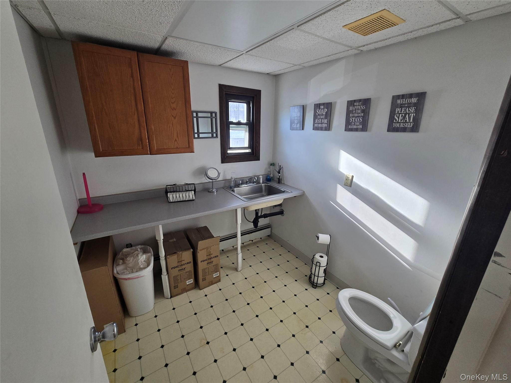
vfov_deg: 89.9
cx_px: 256
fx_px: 192
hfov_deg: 106.2
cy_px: 192
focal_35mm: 13
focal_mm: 2.2
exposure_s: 1/120
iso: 80
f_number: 2.2
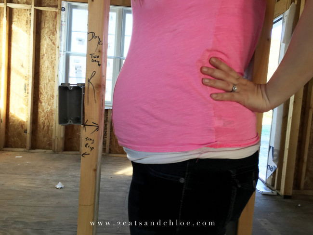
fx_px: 262
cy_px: 118
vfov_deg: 48.3
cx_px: 156
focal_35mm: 29
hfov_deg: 61.6
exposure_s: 1/60
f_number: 2.2
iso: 32
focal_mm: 4.15
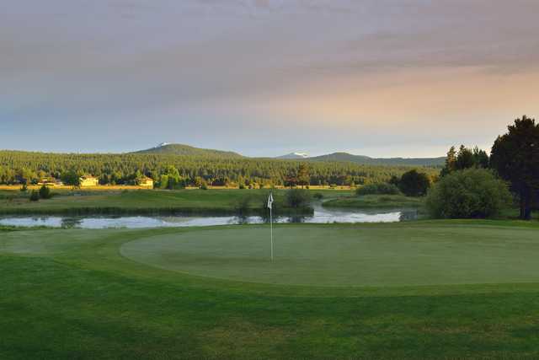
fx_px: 599
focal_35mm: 40
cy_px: 180
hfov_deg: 48.4
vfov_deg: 33.4
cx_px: 270
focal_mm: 40
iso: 200
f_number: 14
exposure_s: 1/10
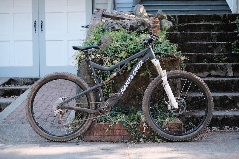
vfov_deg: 25.5
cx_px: 120
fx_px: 352
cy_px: 80
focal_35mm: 53
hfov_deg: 37.5
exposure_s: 1/500
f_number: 1.4
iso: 400
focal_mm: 35
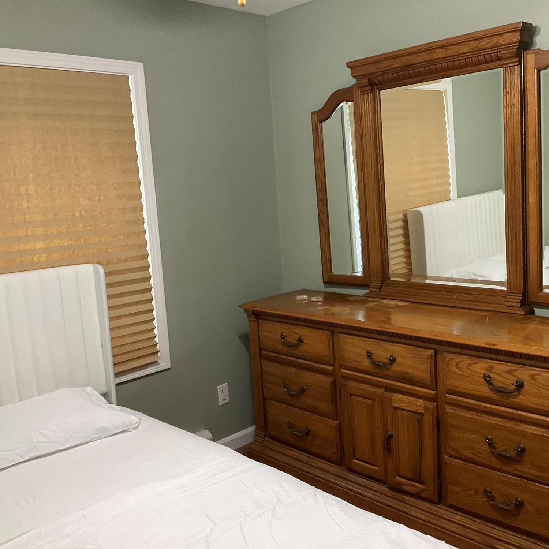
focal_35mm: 35
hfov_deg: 47.2
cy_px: 276
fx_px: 628
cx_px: 294
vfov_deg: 47.2
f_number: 1.8
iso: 160
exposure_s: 1/60
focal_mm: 3
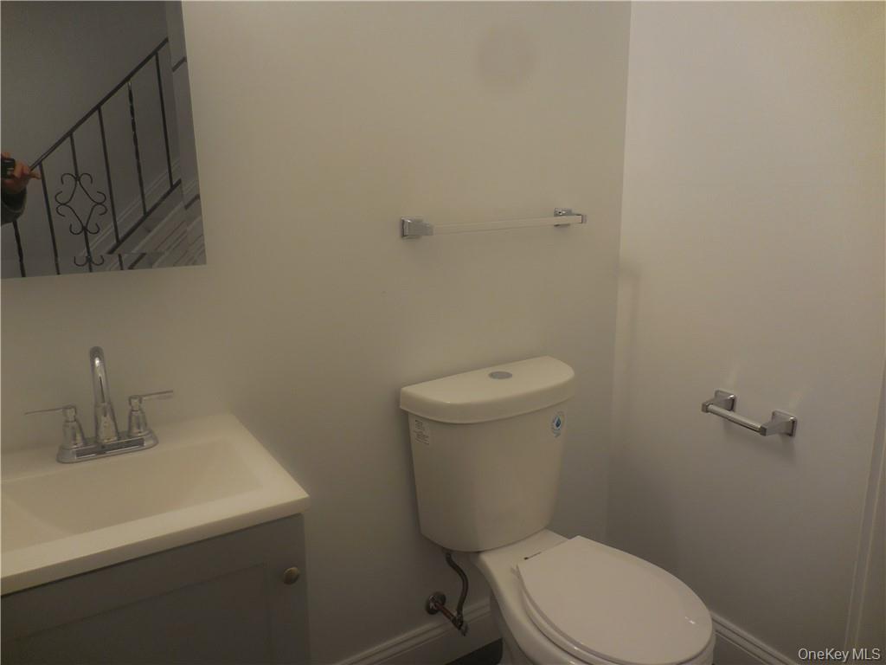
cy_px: 332
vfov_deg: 54.9
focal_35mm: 25
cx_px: 443
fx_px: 640
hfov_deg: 69.4
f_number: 3.3
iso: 125
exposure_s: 1/40
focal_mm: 4.5
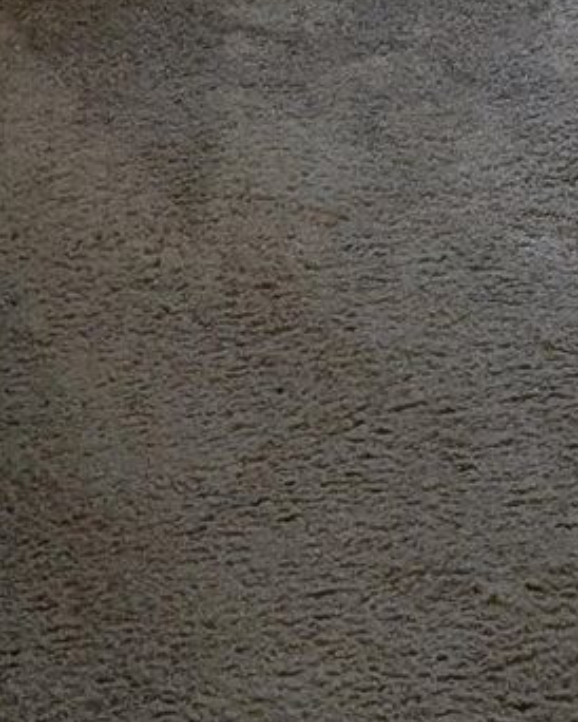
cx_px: 732
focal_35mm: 158
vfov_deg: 11.0
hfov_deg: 9.6
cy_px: -790
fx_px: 3376
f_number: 1.68
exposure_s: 1/60
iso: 75
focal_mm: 6.9
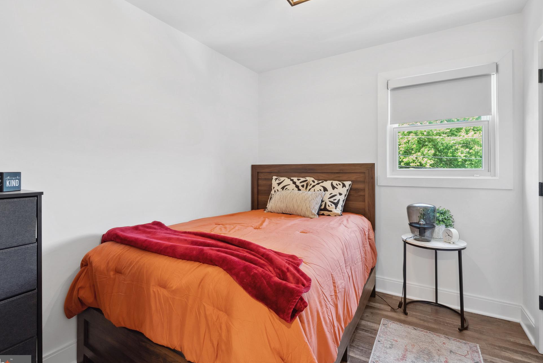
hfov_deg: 93.2
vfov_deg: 70.5
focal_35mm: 17
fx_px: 256
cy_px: 183
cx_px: 257
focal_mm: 16
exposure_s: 1/4
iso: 320
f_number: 8
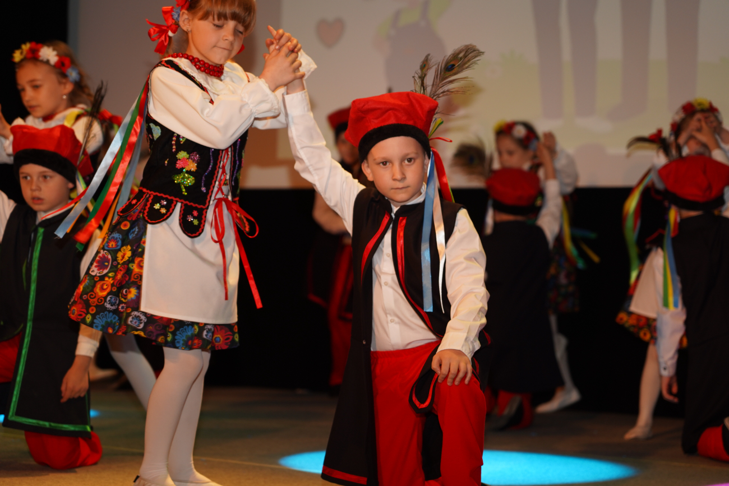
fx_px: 2106
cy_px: 243
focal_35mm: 104
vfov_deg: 13.2
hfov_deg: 19.6
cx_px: 364
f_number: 4
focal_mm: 104
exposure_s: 1/100
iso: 640
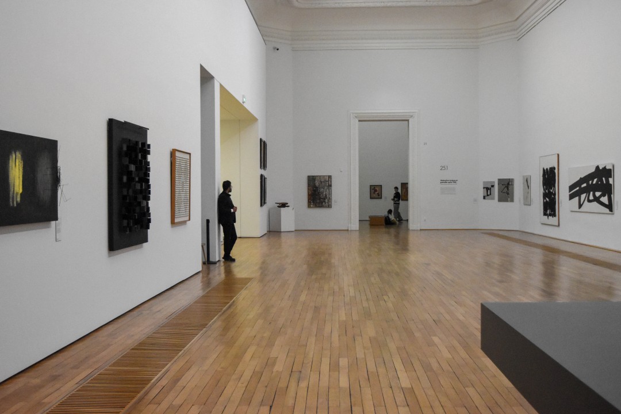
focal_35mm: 40
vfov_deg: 33.0
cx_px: 310
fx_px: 699
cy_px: 207
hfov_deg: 47.9
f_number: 4
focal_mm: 27
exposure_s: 1/500
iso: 3200
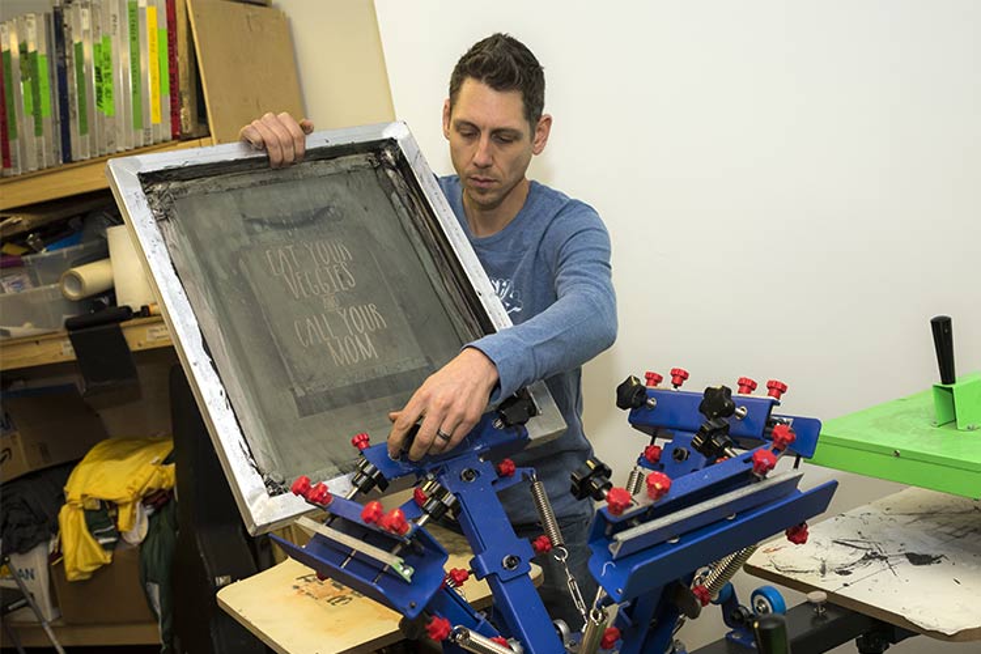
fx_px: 926
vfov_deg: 38.9
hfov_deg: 55.8
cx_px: 490
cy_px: 327
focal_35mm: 34
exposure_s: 1/160
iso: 500
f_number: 5.6
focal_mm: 34
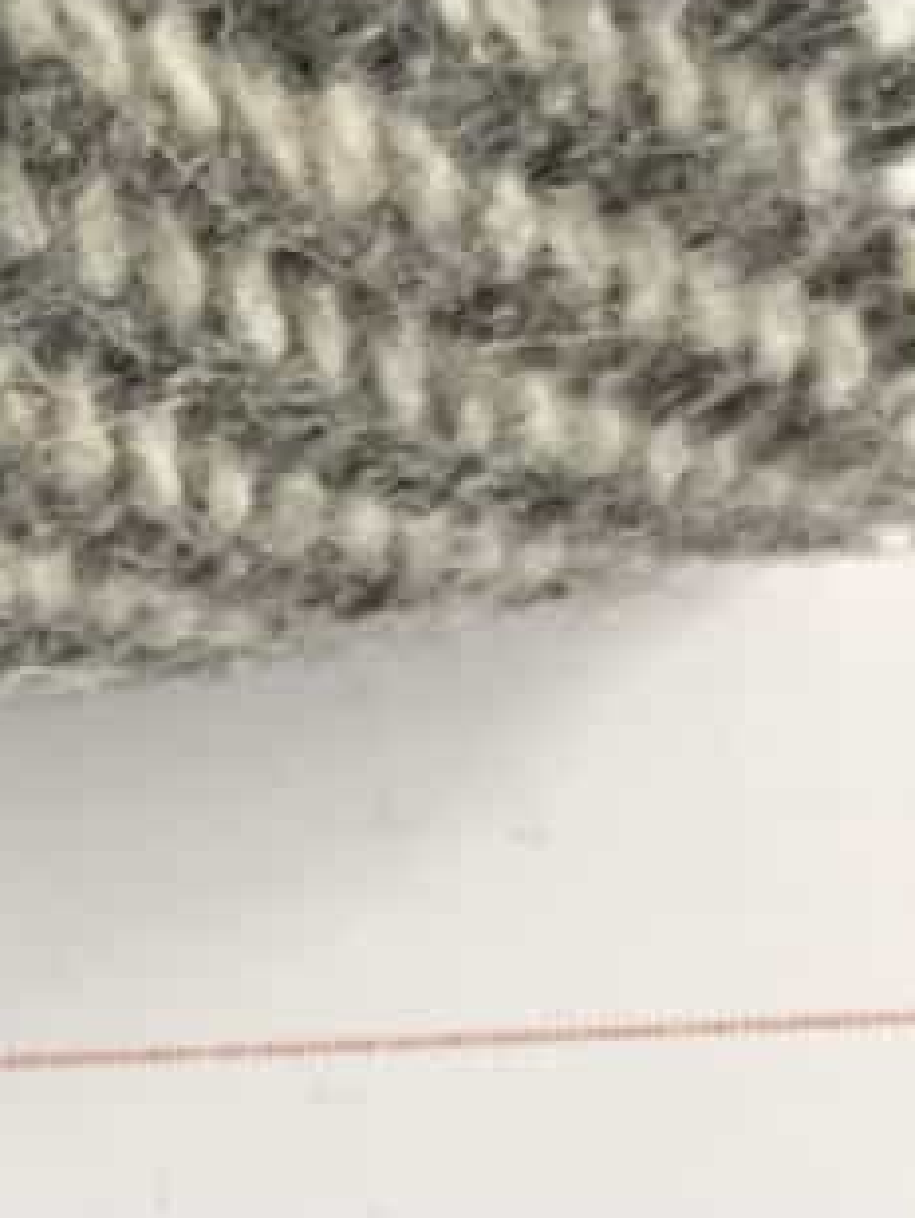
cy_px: 1072
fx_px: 4755
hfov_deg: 9.8
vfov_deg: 14.5
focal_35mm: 135
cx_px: -1195
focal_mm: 4.15
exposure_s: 1/17
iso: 125
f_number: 2.2
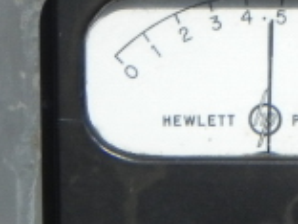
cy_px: 139
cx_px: 337
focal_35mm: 398
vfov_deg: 3.7
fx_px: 3426
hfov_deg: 5.0
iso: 160
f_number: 8
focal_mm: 15.1
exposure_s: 1/675
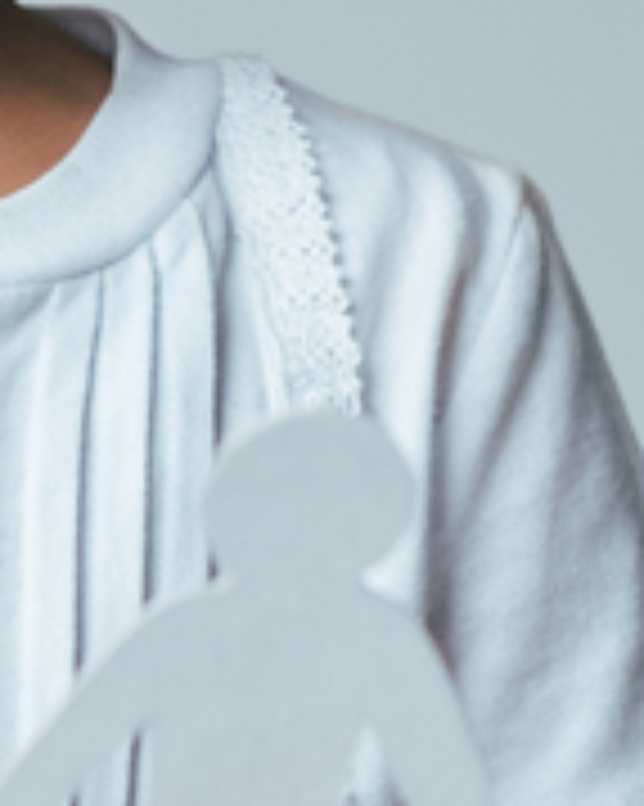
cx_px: -65
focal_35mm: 262
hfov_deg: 5.9
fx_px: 6247
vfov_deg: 7.4
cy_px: 205
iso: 400
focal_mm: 50
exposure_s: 1/160
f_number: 4
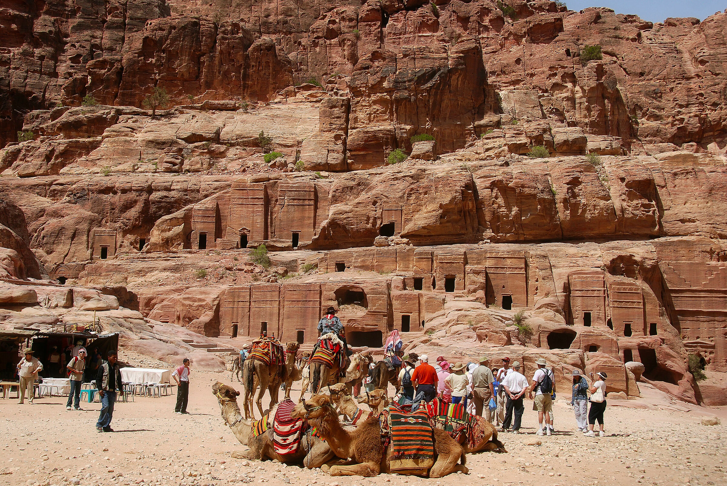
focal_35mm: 40
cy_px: 243
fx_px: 819
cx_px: 364
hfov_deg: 47.9
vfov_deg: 33.1
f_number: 7.1
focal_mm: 27
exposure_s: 1/400
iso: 100
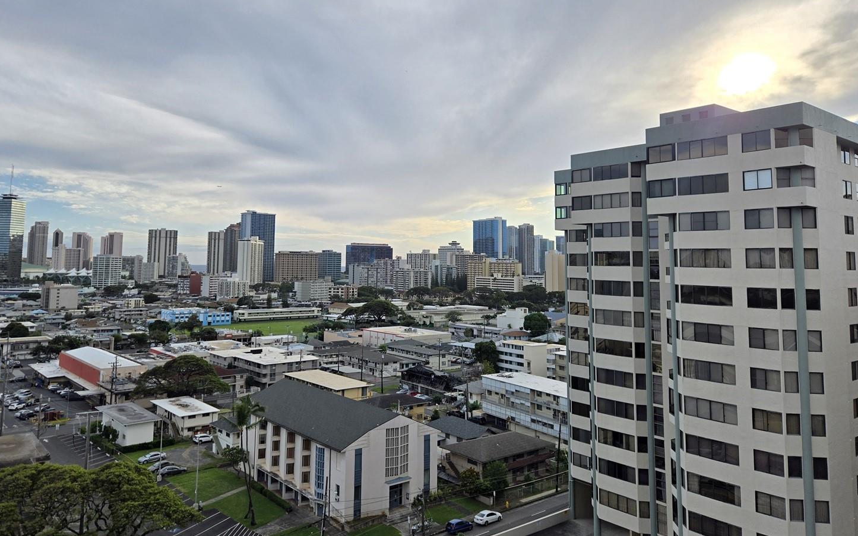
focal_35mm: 27
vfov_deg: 45.7
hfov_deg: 68.3
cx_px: 394
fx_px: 631
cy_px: 209
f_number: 1.8
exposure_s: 1/2921
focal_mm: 5.4
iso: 32
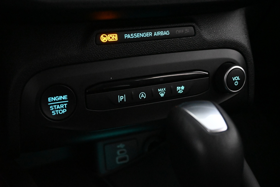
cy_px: 94
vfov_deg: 28.5
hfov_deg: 41.7
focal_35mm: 47
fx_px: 367
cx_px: 140
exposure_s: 1/50
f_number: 5
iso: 12800
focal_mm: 31.5
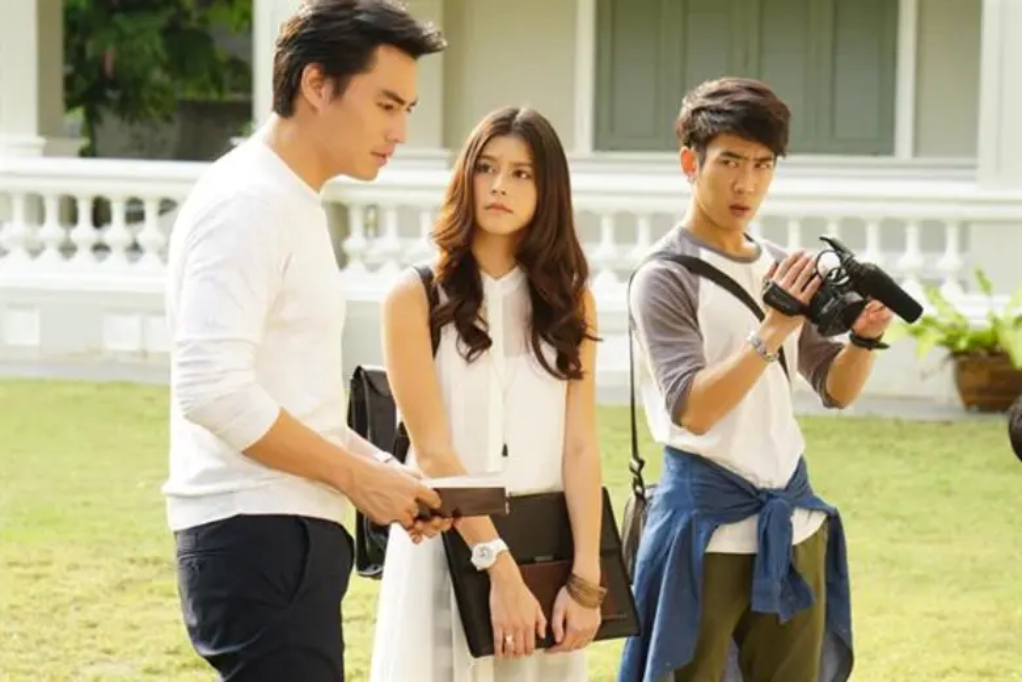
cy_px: 341
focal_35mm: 128
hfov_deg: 16.1
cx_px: 511
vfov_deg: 10.8
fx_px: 3619
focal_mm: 85
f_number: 5
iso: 125
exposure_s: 1/80
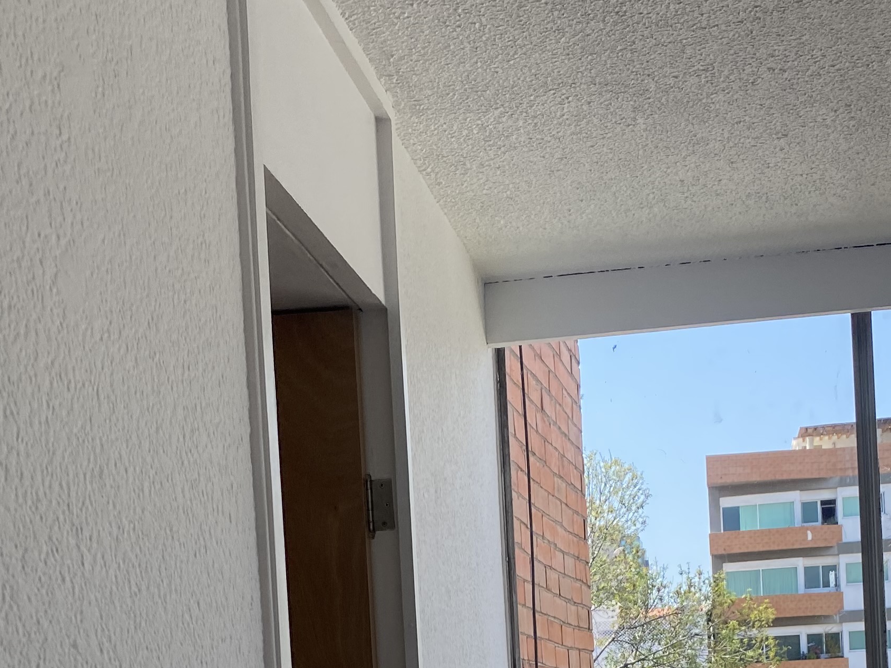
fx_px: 1596
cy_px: 762
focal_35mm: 62
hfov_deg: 31.2
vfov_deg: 22.2
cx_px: 495
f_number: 1.8
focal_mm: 4.25
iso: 32
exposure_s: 1/524
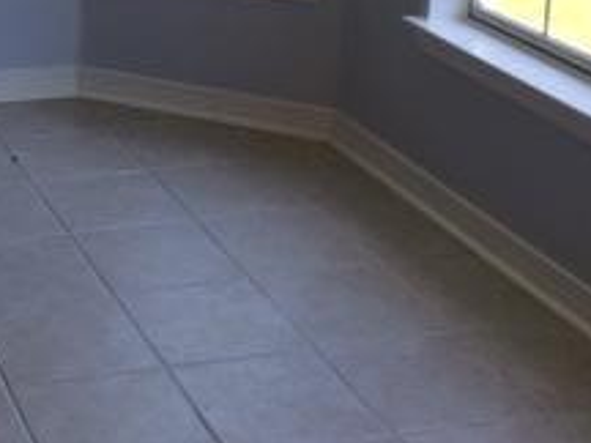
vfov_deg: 16.5
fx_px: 1468
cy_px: -74
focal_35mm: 86
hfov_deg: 21.8
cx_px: -14
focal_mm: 4.15
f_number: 2.2
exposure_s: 1/193
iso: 32
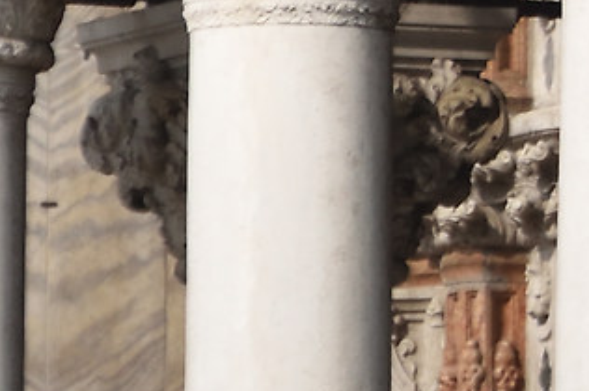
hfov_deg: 1.0
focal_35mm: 2111
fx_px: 34499
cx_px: 1655
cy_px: -642
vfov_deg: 0.6
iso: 250
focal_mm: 185
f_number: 5.6
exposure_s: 1/2000
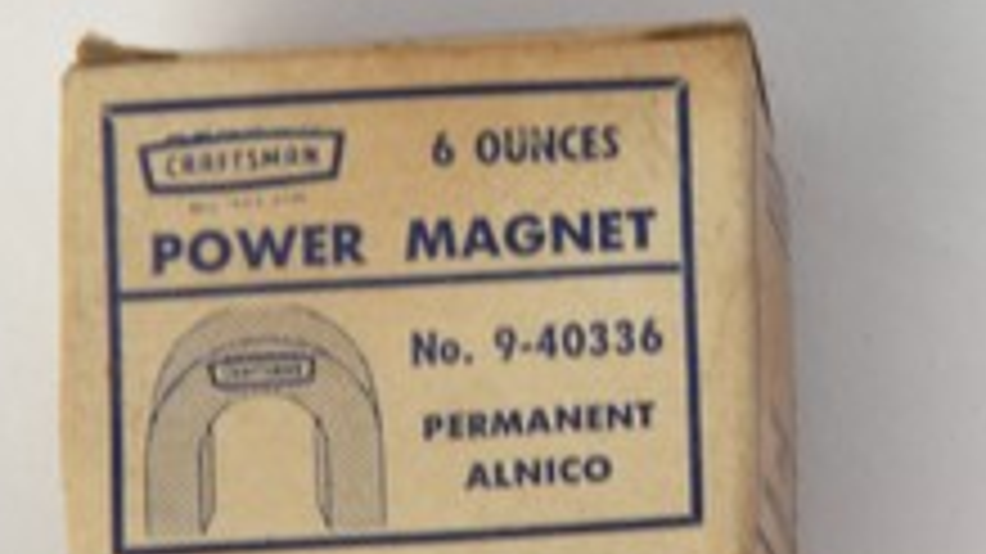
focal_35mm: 261
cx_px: 1031
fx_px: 6821
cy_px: 529
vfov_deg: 4.6
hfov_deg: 8.2
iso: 80
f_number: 4.7
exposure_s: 1/285
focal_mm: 19
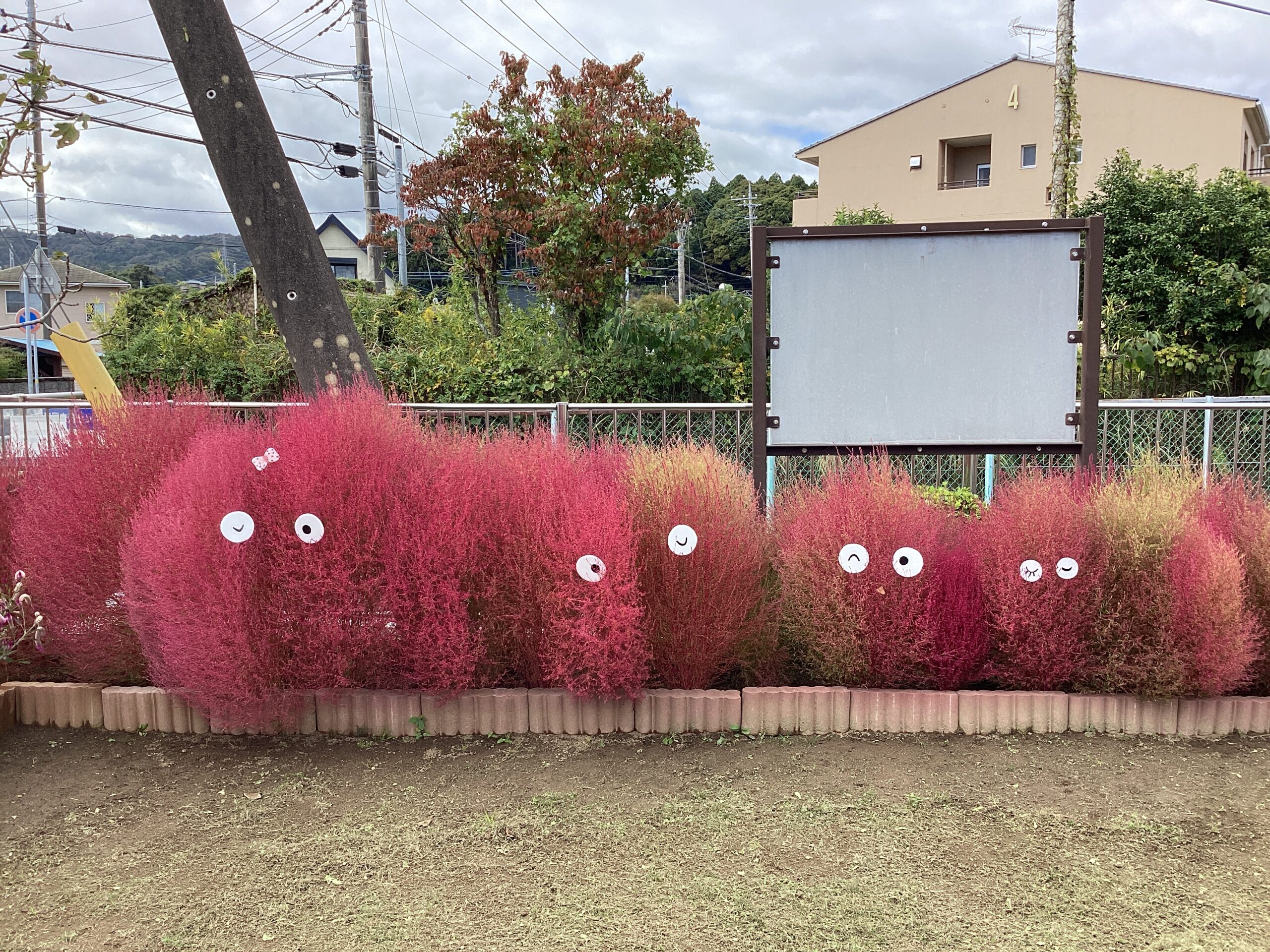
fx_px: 1137
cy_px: 476
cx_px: 635
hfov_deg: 58.4
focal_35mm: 31
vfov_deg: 45.4
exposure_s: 1/384
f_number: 2.4
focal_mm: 3.3
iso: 25
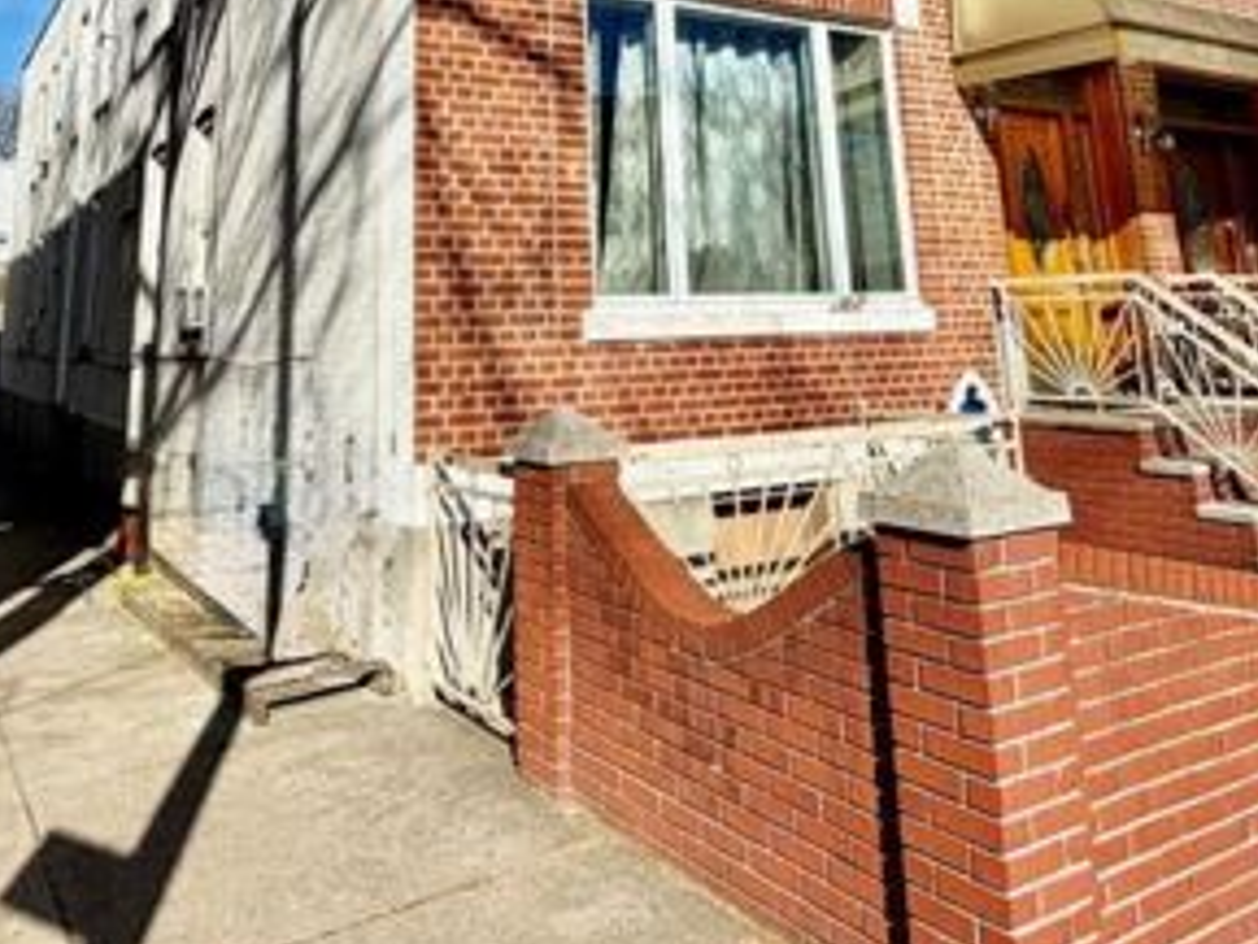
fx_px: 1127
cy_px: 65
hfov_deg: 58.2
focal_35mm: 31
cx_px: 570
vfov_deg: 41.3
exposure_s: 1/864
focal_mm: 2.22
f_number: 2.2
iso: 20
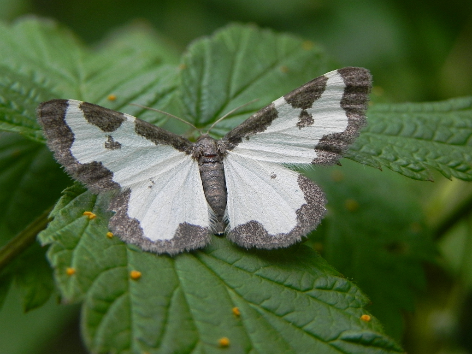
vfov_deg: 14.1
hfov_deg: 18.7
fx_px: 1432
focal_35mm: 105
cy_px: 177
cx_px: 236
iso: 160
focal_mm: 18.8
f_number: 4
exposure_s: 1/96.7
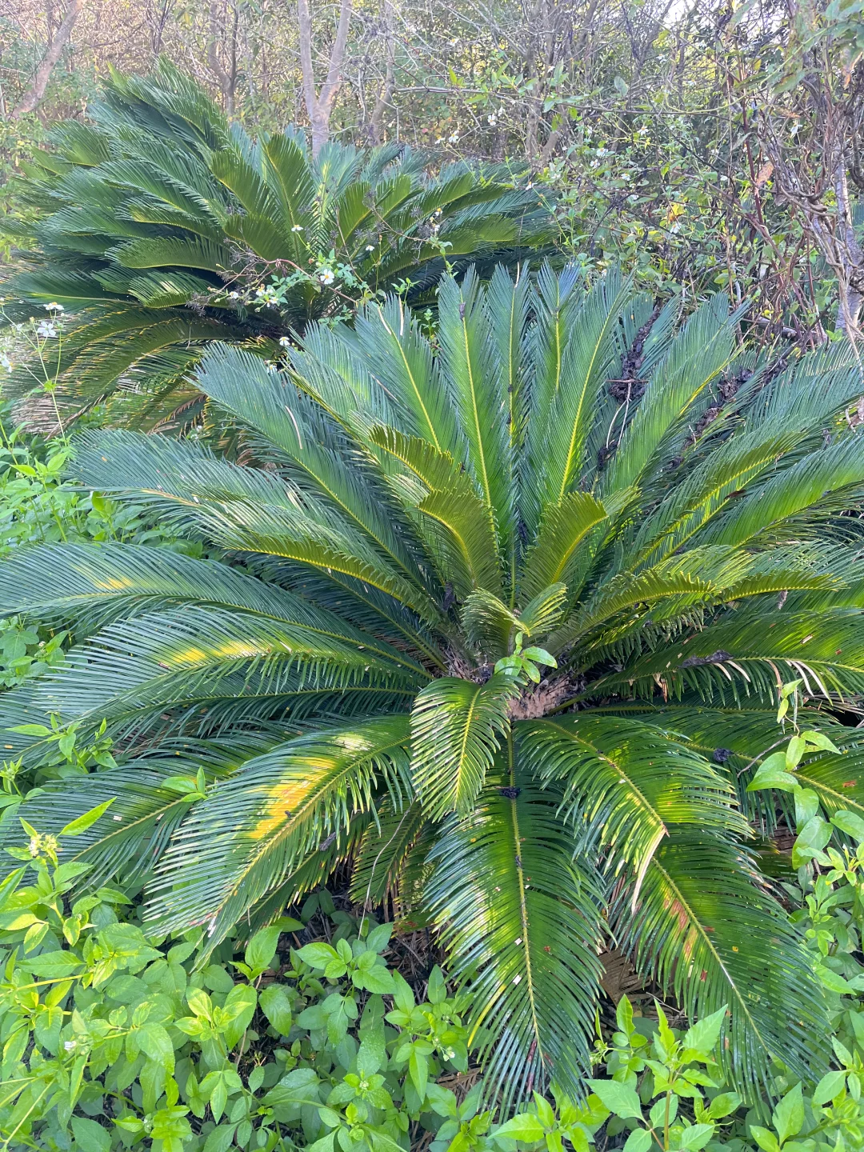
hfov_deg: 53.1
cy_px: 576
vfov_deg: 67.3
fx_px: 865
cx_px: 432
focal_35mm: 26
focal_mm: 5.1
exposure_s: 1/121
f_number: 1.6
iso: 125
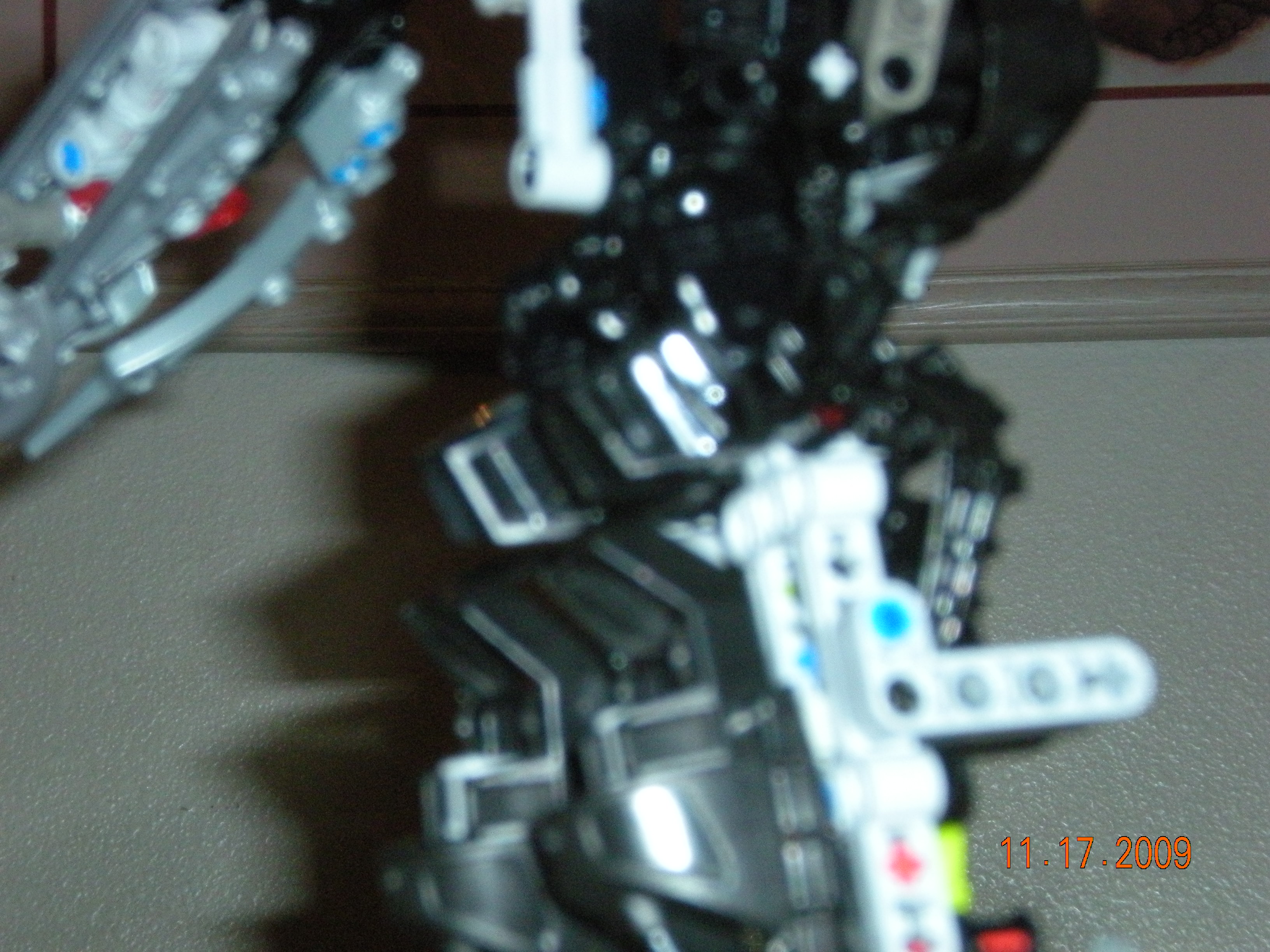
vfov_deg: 13.0
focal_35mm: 114
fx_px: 4182
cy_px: 476
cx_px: 635
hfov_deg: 17.3
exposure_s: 1/125
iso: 400
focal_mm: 18.9
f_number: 5.9
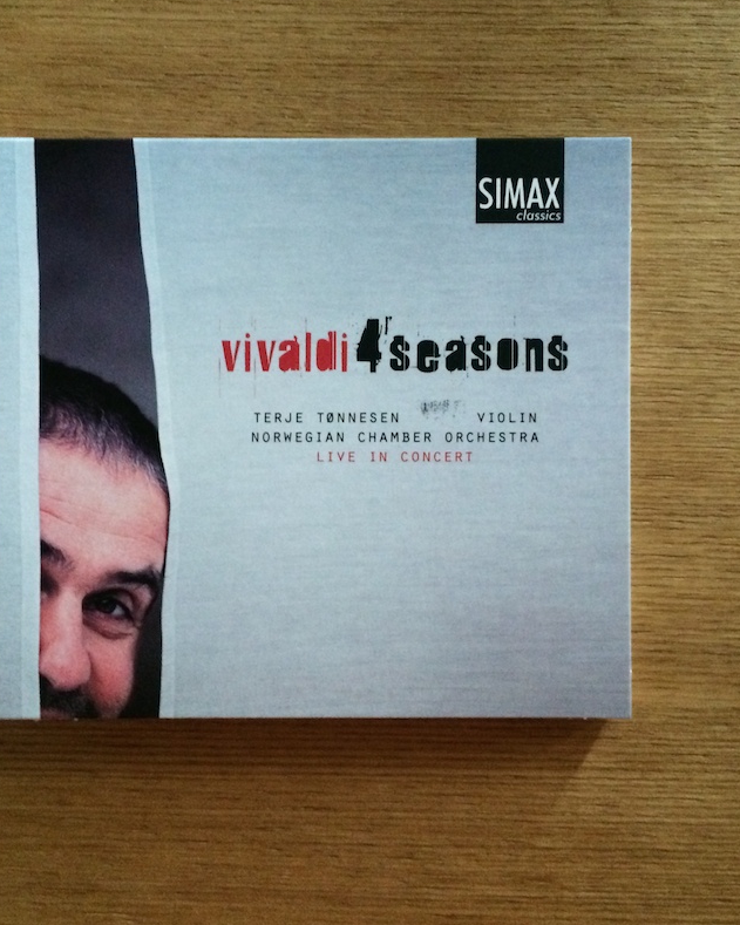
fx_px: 1041
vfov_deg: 47.9
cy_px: 433
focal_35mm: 38
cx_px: 360
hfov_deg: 39.1
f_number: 2.2
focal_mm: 4.12
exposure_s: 1/15
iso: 400
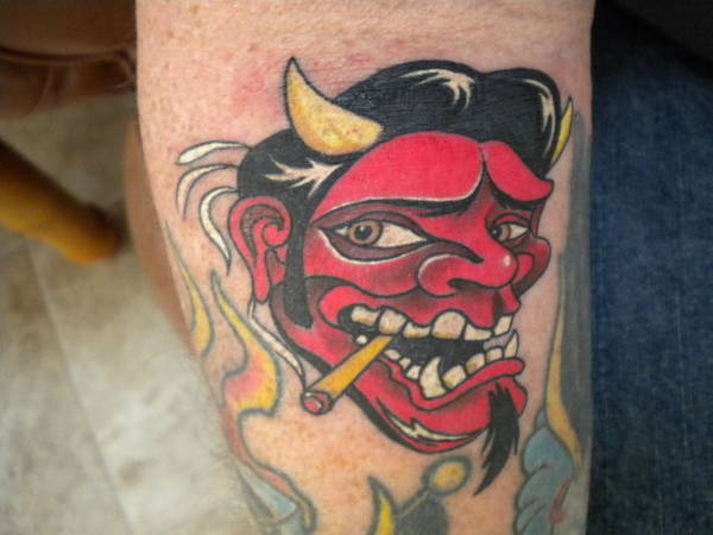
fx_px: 721
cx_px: 356
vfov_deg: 40.7
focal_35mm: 35
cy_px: 268
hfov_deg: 52.6
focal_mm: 6.3
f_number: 3.1
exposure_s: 1/63.4
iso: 400
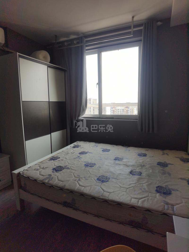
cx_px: 94
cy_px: 126
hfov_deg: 71.6
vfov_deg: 87.8
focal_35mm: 18
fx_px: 131
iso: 50
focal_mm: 4.4
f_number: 1.8
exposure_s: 1/229
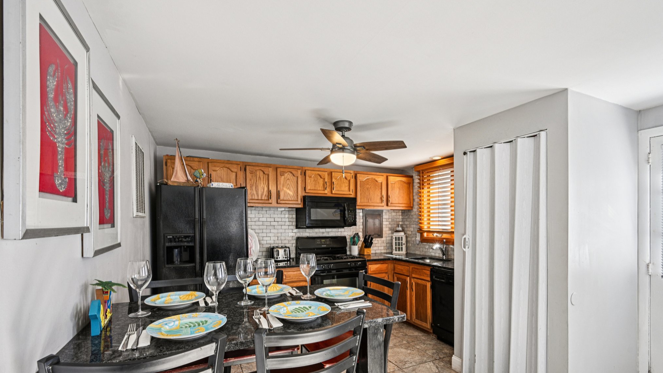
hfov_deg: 95.9
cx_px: 335
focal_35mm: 17
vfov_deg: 63.4
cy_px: 221
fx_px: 299
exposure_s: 1/125
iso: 800
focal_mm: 16
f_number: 8
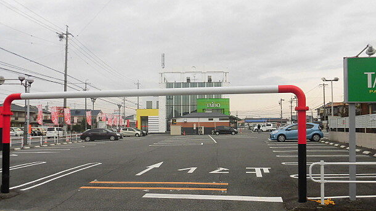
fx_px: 319
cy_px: 115
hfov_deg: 61.0
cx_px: 192
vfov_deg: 36.6
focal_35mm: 32
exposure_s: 1/800
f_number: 3.3
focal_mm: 4.98
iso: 100
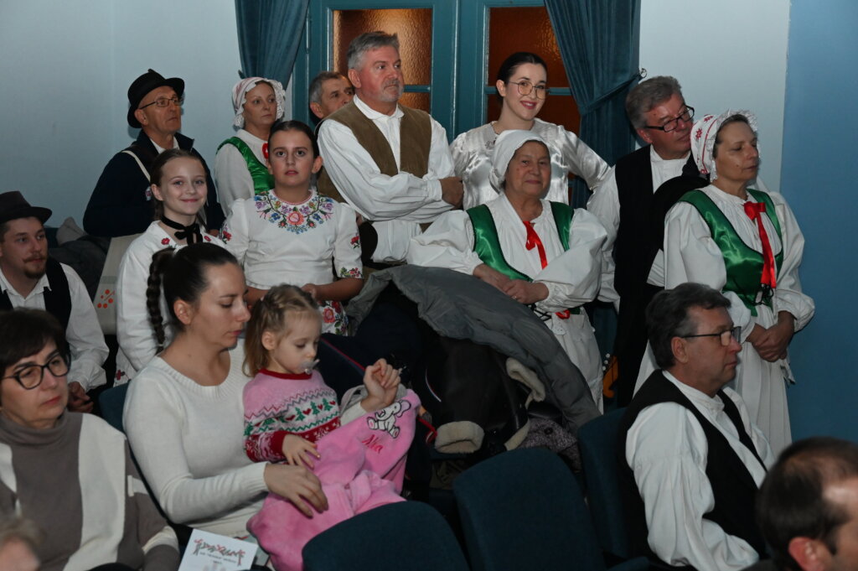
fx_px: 1262
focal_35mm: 53
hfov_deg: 37.5
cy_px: 286
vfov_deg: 25.5
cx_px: 429
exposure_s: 1/60
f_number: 5.6
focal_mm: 53
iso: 6400
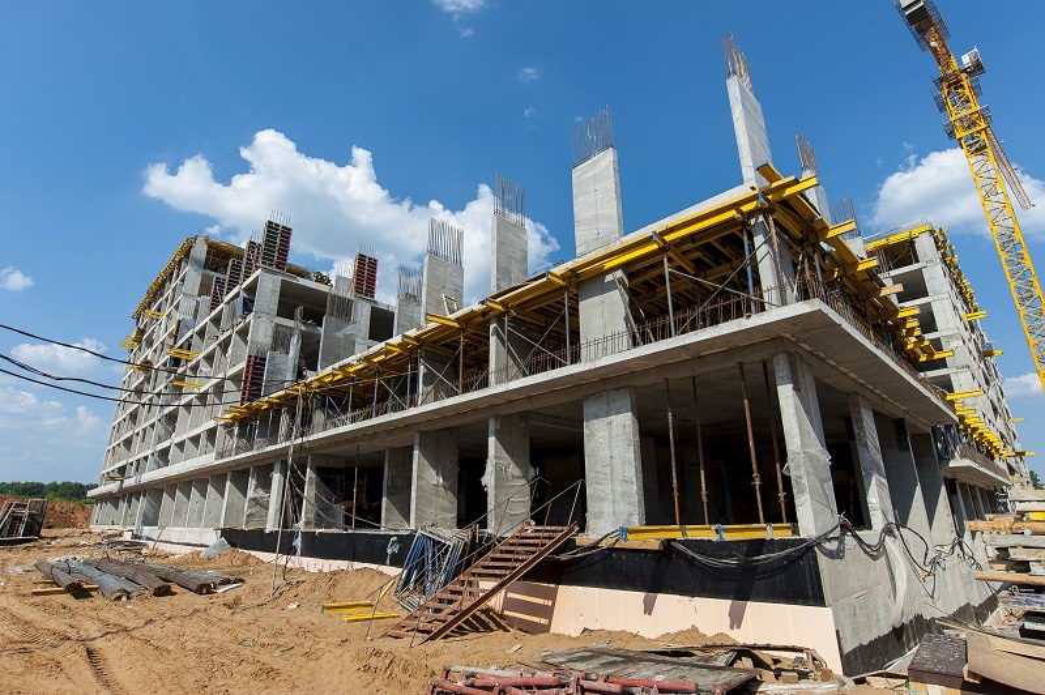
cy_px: 348
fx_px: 522
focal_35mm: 18
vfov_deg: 67.3
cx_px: 522
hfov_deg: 90.0
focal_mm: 18
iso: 100
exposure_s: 1/400
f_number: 6.3
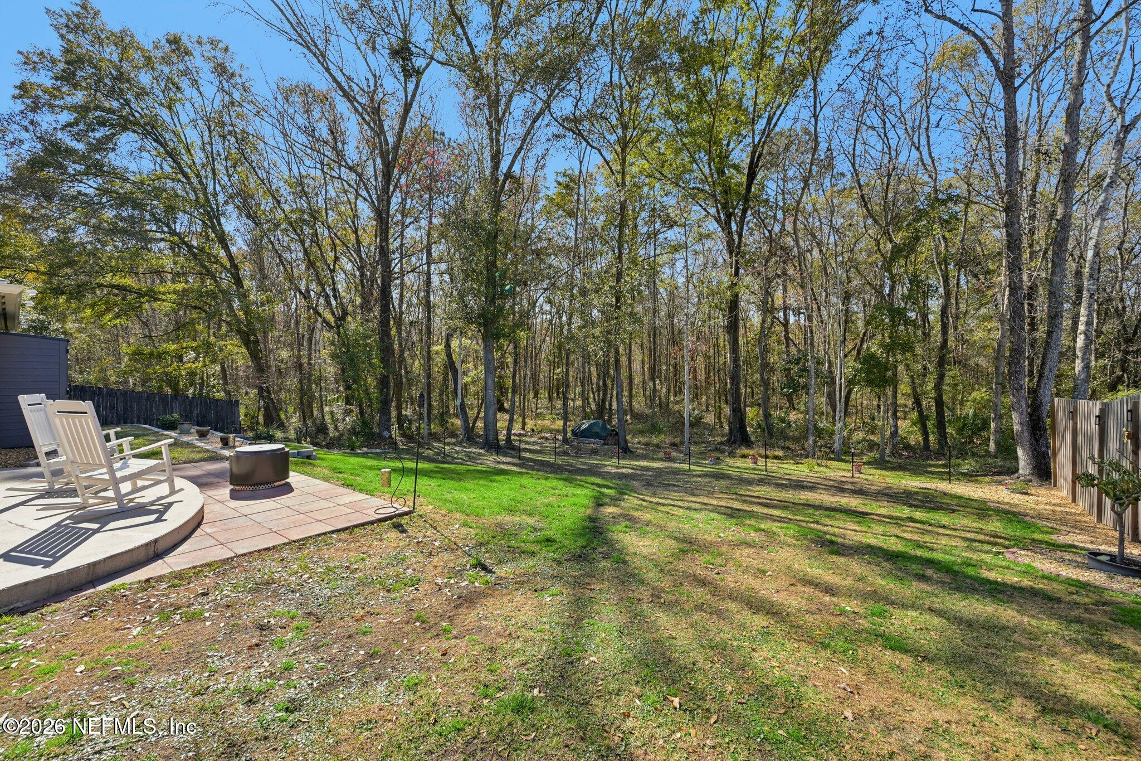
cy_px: 380
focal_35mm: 14
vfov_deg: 81.2
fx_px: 444
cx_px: 570
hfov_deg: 104.3
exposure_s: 1/90
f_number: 8
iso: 100
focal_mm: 14
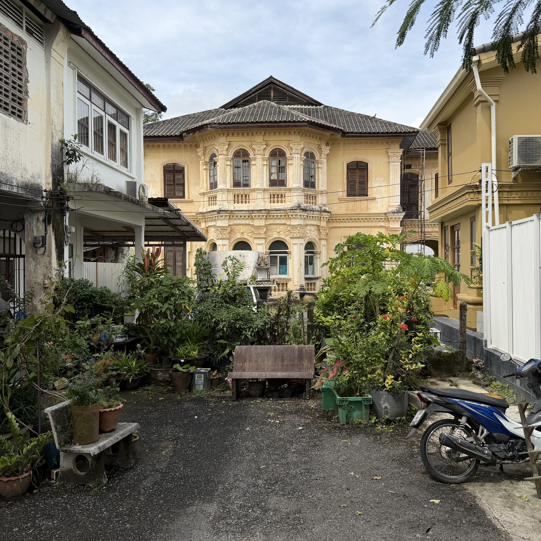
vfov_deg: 52.5
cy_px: 271
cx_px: 299
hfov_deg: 52.4
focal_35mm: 31
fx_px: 548
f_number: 1.78
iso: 80
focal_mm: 6.76
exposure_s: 1/4167
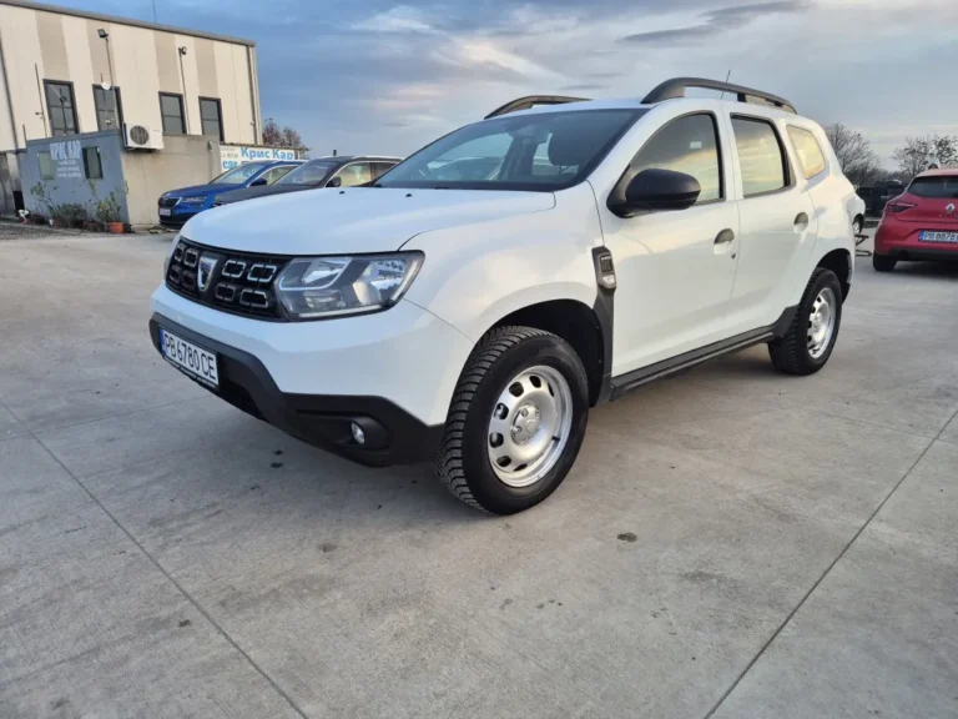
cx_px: 479
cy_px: 360
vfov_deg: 58.9
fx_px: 637
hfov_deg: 73.9
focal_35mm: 23
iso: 125
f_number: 1.8
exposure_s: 1/180
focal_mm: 5.4
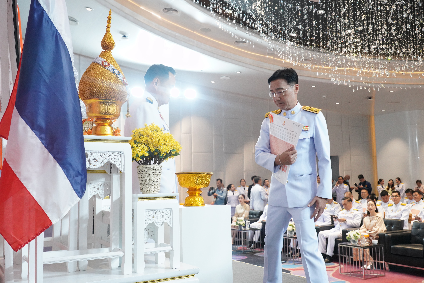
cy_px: 142
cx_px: 212
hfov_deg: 51.9
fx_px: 436
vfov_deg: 36.0
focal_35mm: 37
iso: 6400
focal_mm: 37
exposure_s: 1/160
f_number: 6.3
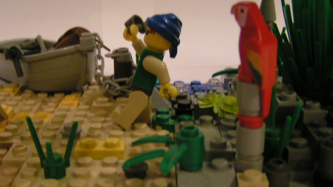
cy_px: 109
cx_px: 132
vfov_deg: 19.7
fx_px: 539
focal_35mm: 61
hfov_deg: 34.2
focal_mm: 5.8
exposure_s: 1/20
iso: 200
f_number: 2.8
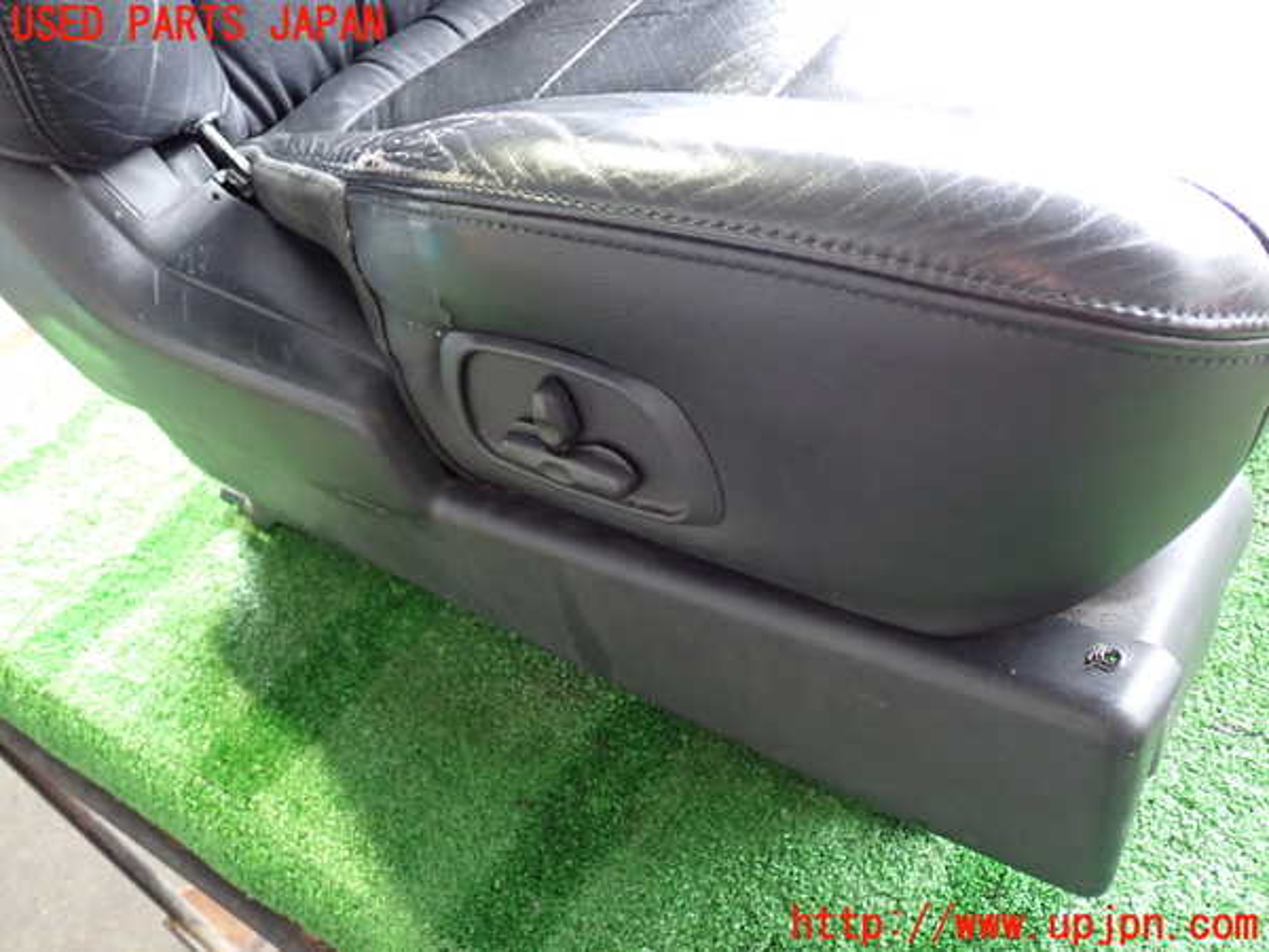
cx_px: 634
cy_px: 476
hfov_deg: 56.8
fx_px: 1173
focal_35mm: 32
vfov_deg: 44.2
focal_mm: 5.79
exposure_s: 1/20
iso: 800
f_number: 2.4
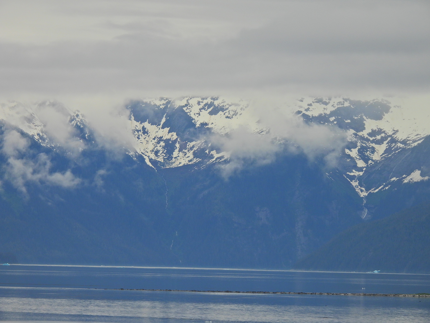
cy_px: 162
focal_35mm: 320
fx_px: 3975
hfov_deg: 6.2
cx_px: 215
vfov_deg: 4.6
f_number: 5
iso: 100
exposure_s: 1/640
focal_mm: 57.1
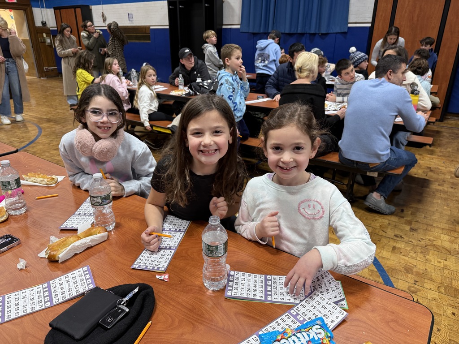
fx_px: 318
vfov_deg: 56.8
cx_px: 230
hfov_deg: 71.6
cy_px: 172
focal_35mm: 24
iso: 200
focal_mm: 6.76
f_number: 1.78
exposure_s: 1/60
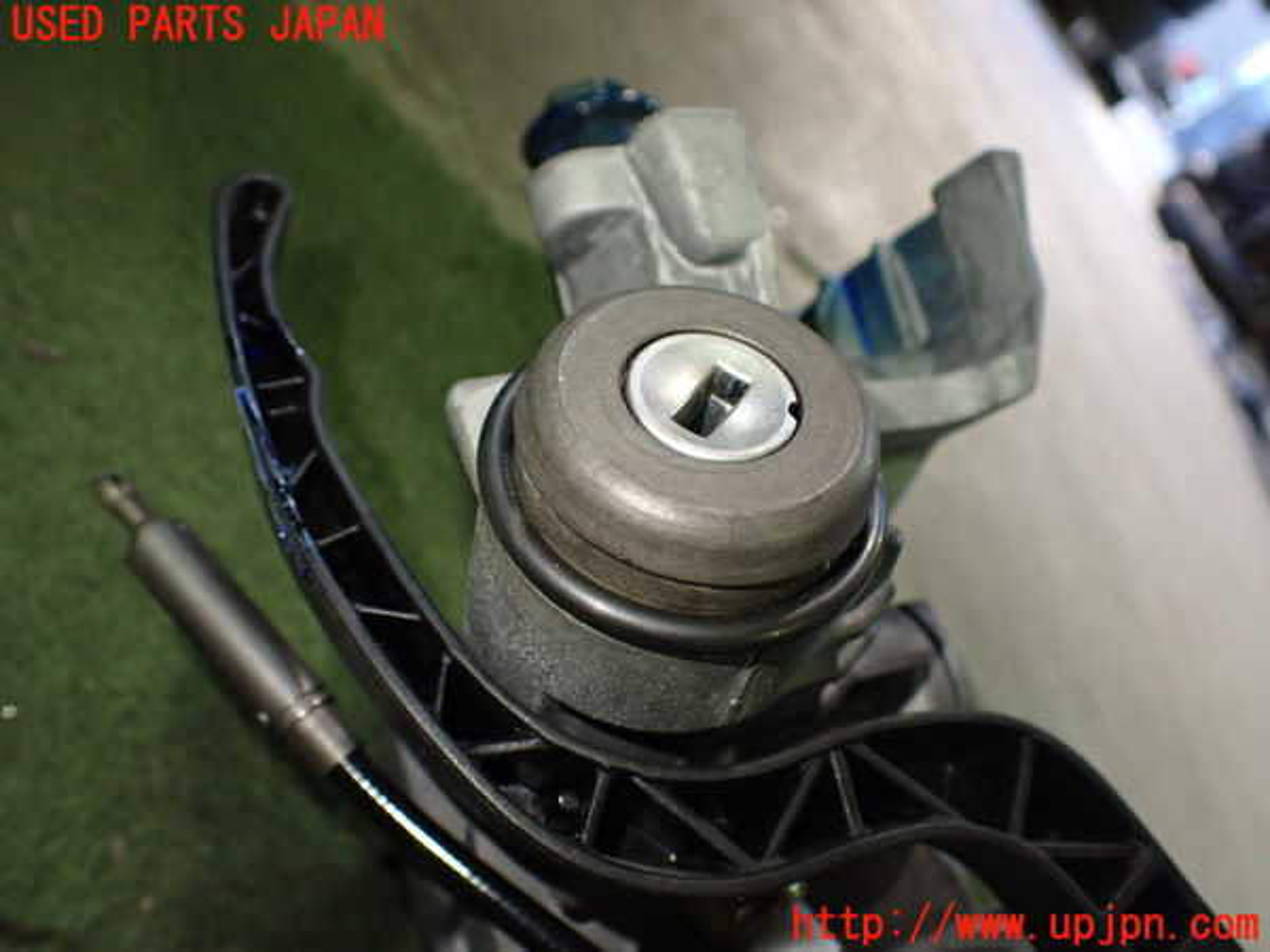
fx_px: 1101
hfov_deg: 60.0
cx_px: 635
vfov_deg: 46.8
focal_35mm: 30
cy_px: 476
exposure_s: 1/125
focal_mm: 5.4
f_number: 2.3
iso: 640
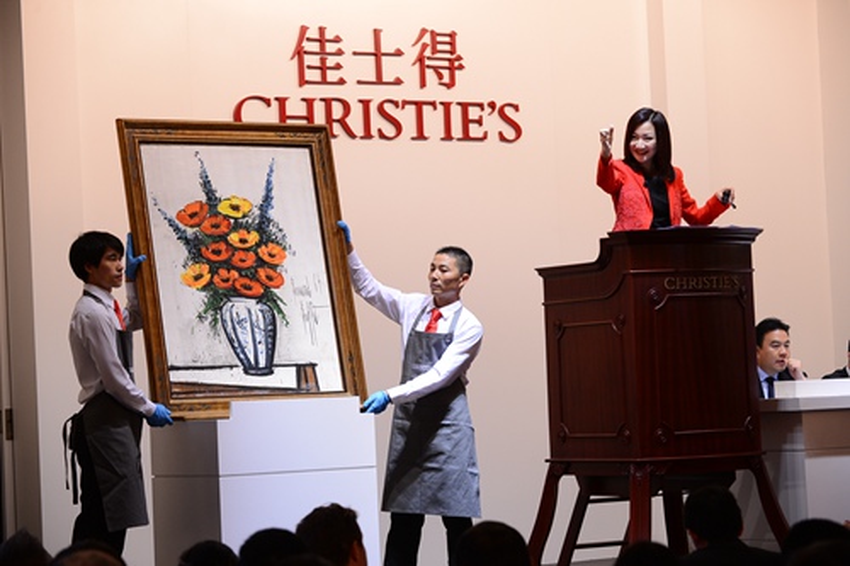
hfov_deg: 18.6
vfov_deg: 12.4
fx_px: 2596
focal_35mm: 110
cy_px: 283
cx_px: 425
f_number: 5.6
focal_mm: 110
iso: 1600
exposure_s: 1/125
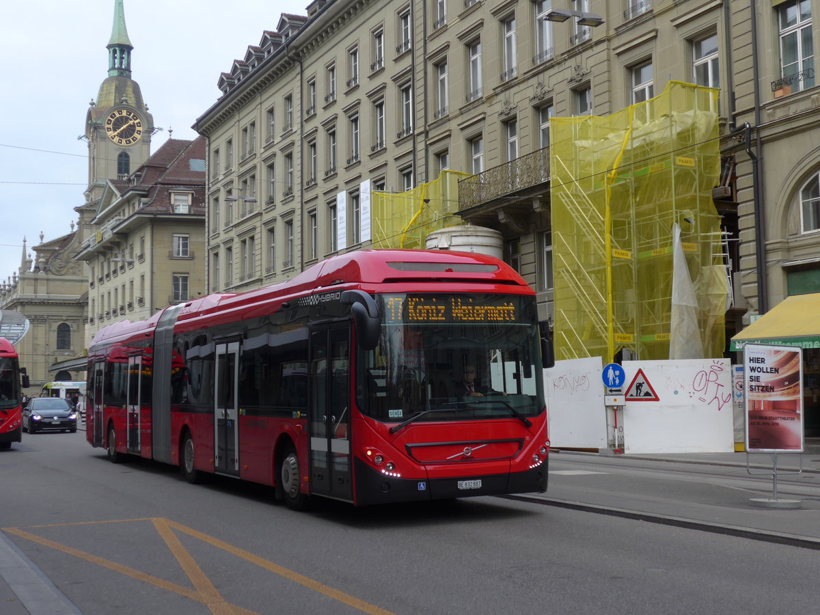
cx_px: 410
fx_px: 1161
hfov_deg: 38.9
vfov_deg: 29.7
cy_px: 308
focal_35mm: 49
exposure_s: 1/250
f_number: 3.2
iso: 80
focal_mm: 10.1
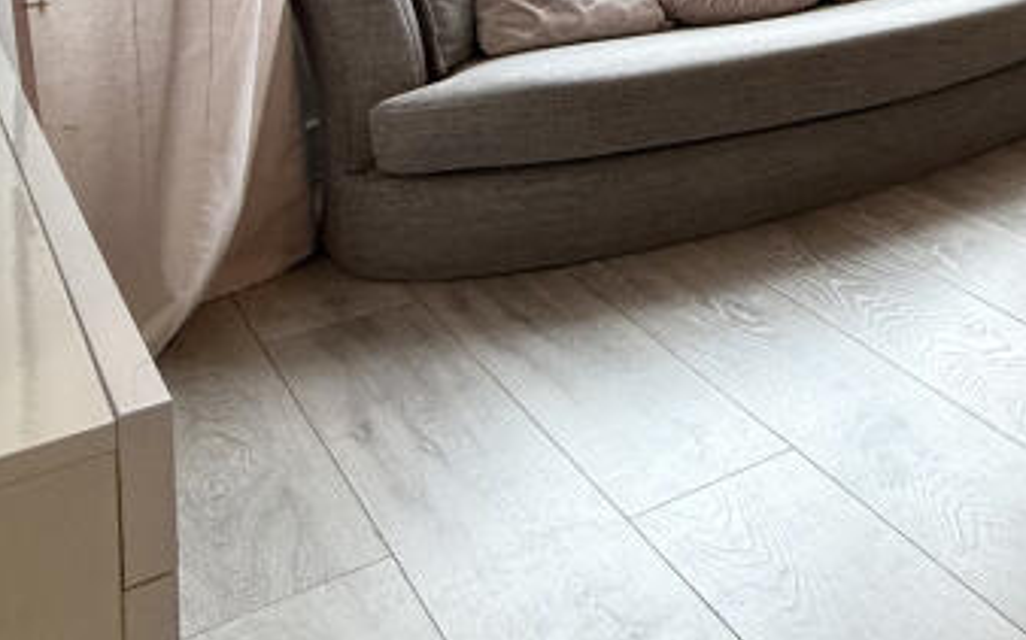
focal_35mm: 45
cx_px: 1448
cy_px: -231
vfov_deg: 24.3
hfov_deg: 30.5
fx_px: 1258
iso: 160
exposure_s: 1/100
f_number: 2.2
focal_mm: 2.22
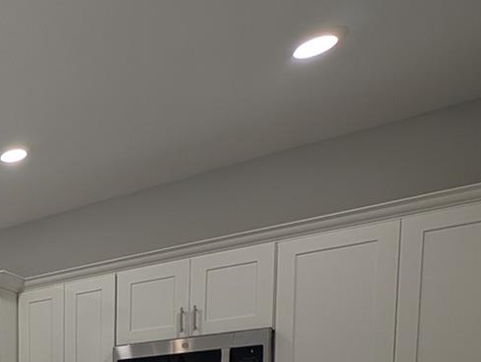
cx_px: -183
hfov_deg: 32.1
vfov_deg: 29.2
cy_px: 480
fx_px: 543
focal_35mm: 39
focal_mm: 2.23
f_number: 1.95
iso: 54
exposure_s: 1/120
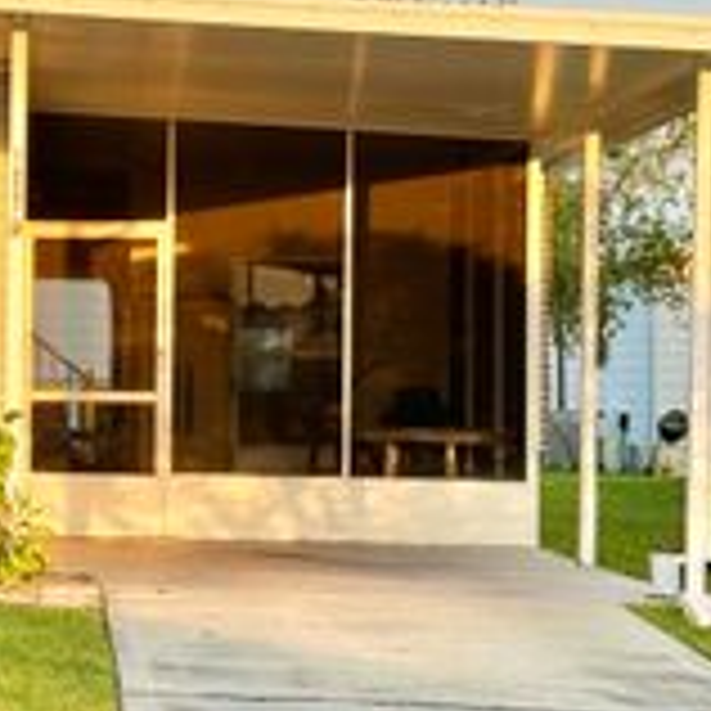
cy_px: 335
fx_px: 3114
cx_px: -374
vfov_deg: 13.0
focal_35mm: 134
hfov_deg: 12.4
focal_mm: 6.86
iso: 64
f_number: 1.78
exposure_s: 1/323
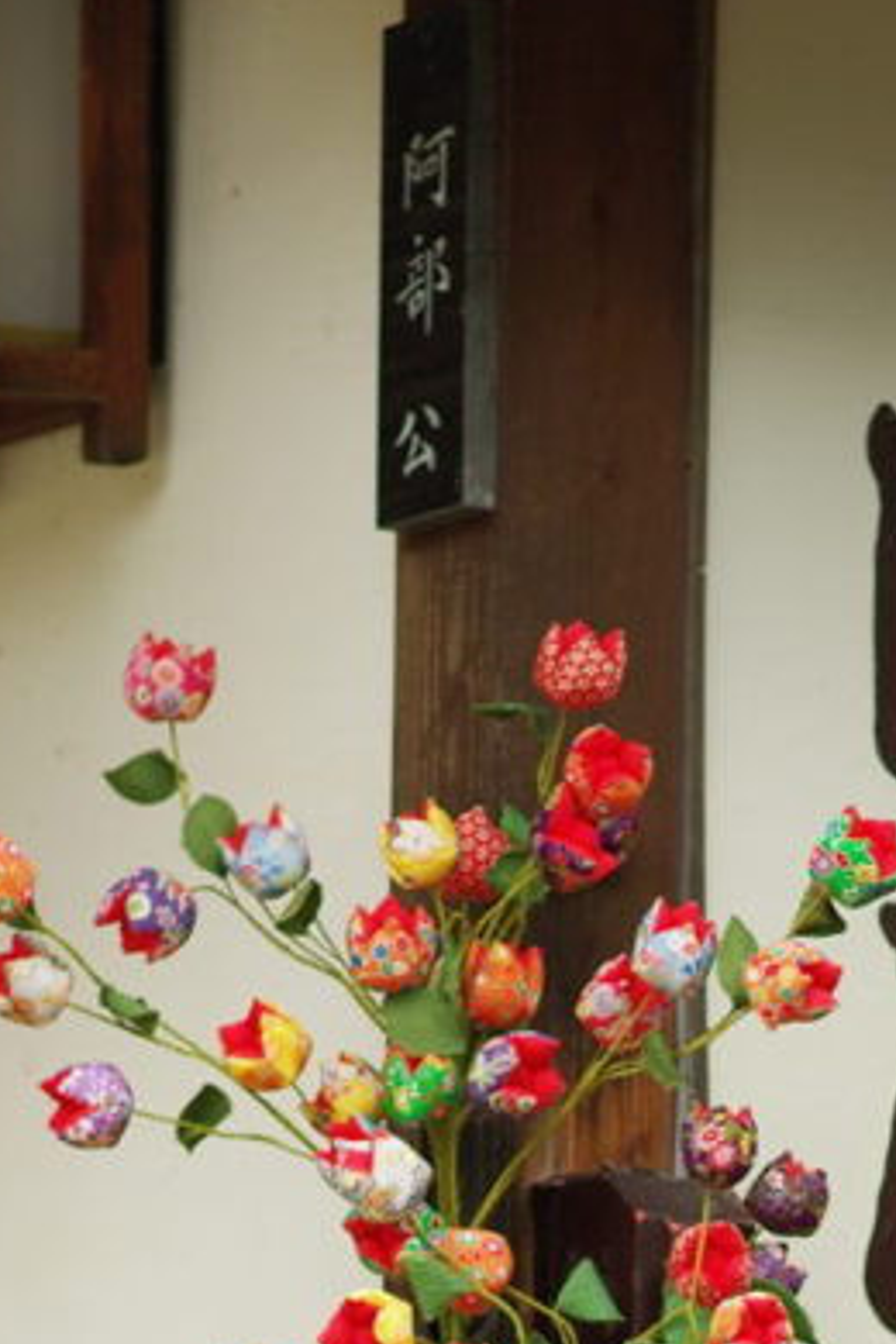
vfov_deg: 6.8
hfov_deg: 4.5
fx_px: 11274
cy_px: 1692
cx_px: 806
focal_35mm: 302
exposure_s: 1/250
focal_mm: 77
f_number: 3.2
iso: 200
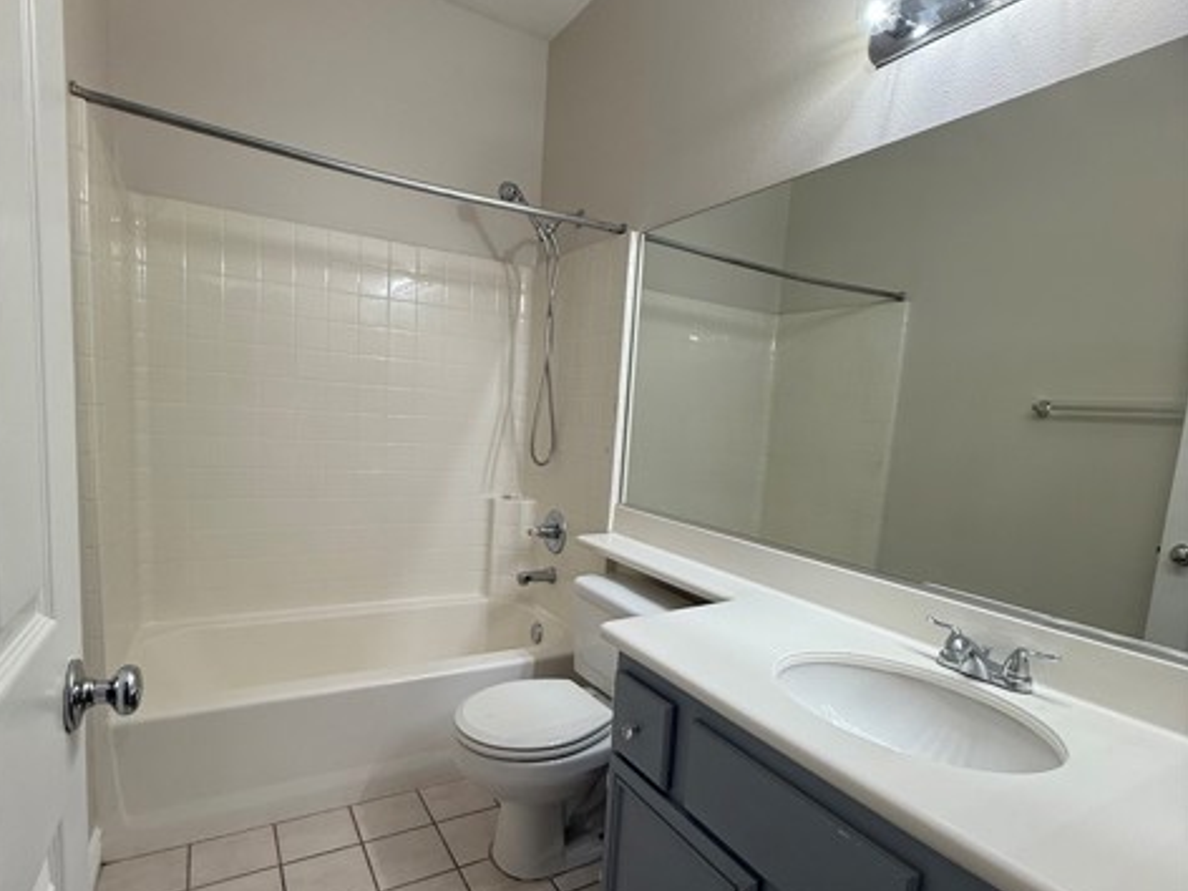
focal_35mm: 19
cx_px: 589
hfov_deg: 84.7
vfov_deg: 68.4
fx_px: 652
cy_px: 503
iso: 80
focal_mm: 2.22
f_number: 2.2
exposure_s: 1/120
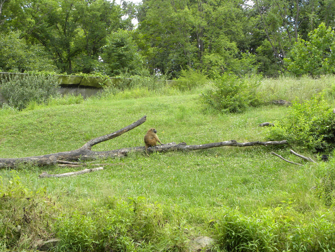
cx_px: 168
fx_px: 561
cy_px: 126
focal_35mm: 58
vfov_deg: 25.2
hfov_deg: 33.2
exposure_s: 1/123
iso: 64
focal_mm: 10.3
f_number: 4
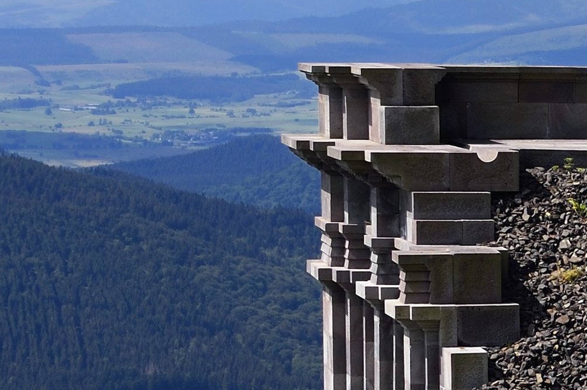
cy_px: 462
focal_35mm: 254
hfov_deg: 7.9
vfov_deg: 5.4
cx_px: 979
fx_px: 4139
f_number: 11
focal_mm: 50
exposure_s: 1/250
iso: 200
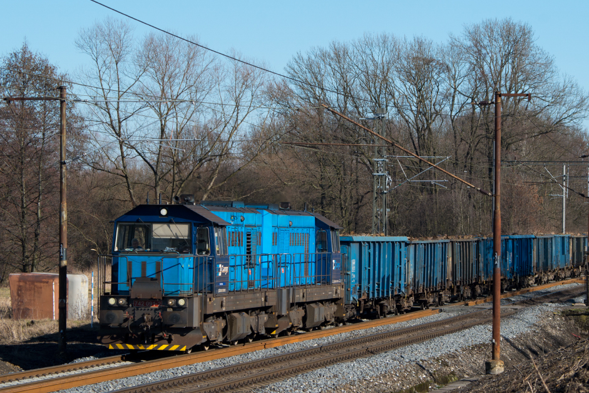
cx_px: 369
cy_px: 199
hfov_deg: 13.4
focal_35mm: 153
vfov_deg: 9.0
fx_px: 2503
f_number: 8
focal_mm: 80
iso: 200
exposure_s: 1/500
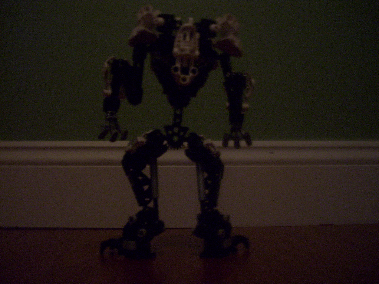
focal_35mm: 34
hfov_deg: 54.0
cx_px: 190
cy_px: 142
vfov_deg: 41.8
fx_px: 372
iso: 160
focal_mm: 5.7
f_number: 2.9
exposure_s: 1/8
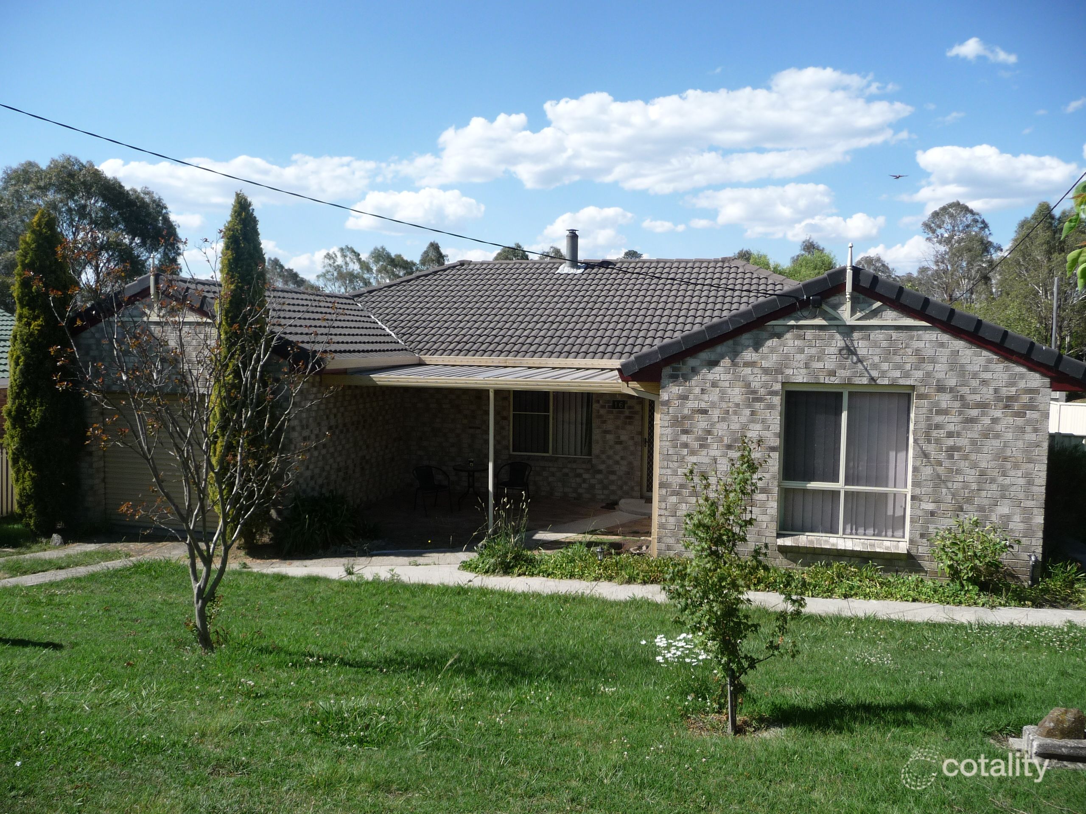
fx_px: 878
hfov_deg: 63.4
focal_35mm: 28
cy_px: 407
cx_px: 543
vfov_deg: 49.7
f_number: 3.3
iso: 100
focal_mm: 4.7
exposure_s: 1/1000
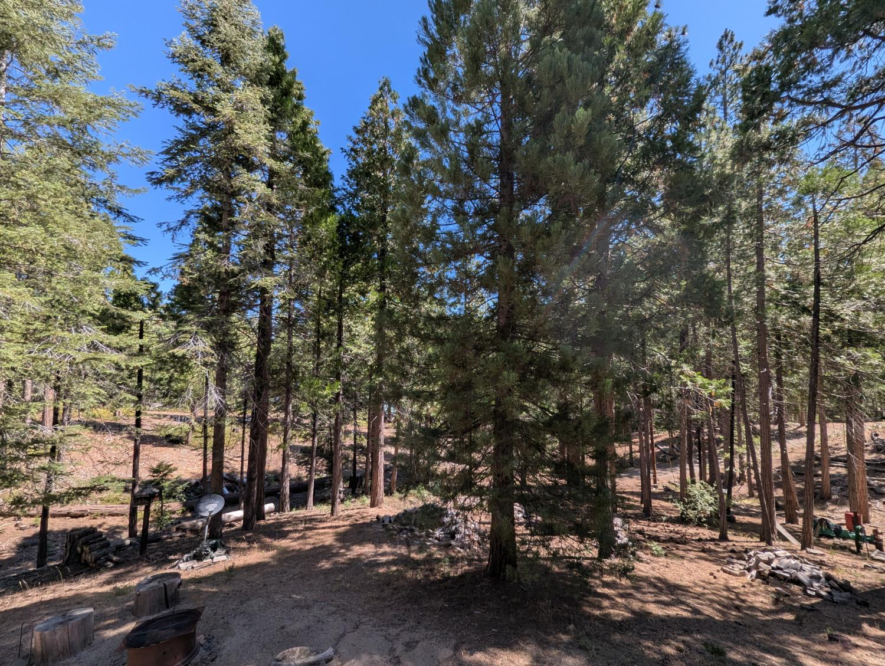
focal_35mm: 13
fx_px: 333
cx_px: 442
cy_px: 333
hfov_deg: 106.1
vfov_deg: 90.0
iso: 41
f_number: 2.2
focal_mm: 1.95
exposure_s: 1/604
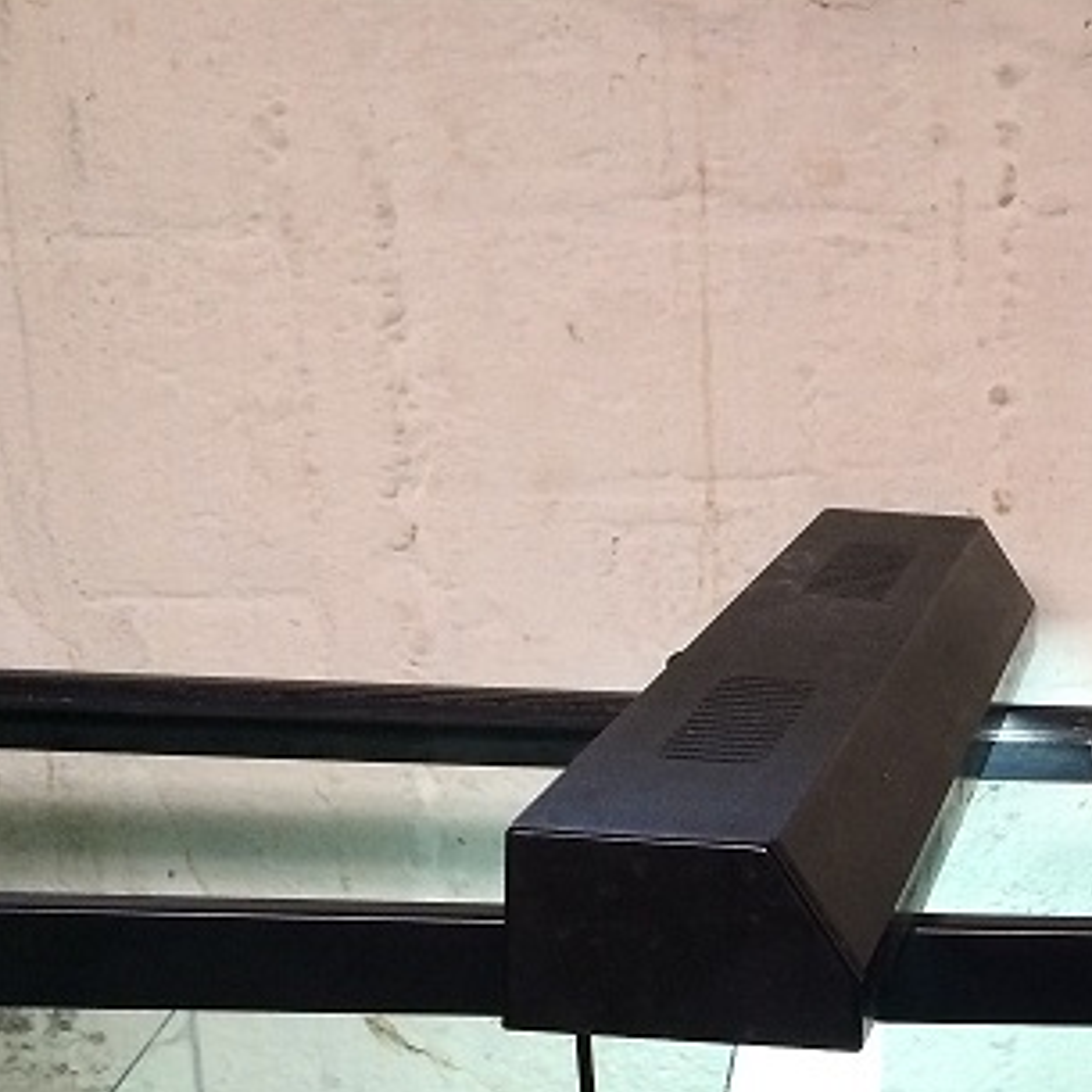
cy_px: 1085
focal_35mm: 71
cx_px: 1139
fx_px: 2534
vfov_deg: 23.3
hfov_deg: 23.1
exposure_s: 1/30
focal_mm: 4.12
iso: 160
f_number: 2.2
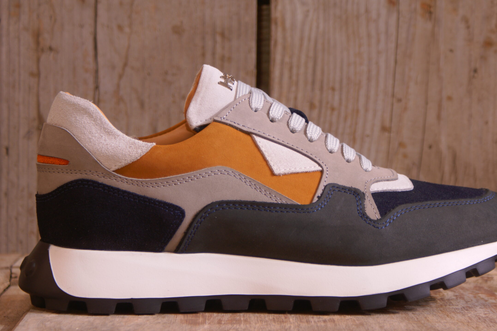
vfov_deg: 11.0
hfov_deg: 16.4
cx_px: 281
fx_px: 1725
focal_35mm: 125
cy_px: 176
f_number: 5.6
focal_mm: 70
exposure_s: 1/2
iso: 100
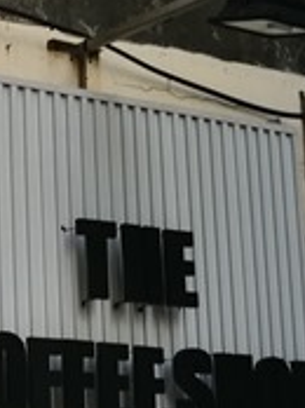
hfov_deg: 12.2
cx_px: -225
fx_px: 1319
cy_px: 267
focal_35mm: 112
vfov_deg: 17.6
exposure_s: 1/60
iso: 64
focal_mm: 4.5
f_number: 2.2
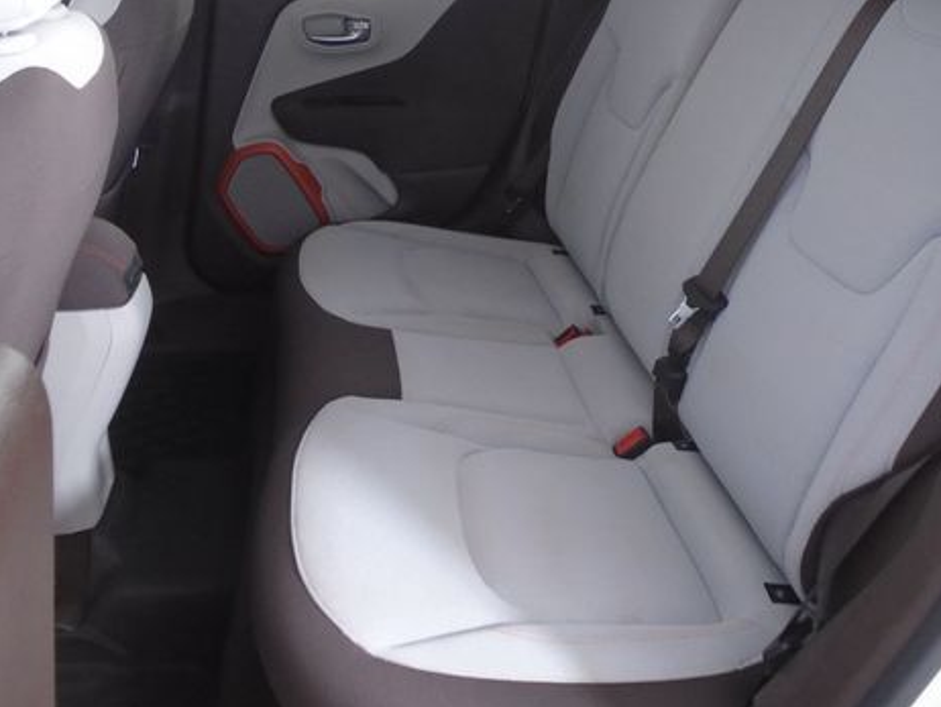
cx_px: 517
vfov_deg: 39.1
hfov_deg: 51.2
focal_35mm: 36
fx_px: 979
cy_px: 226
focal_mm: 4.6
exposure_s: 1/30
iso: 160
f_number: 3.2
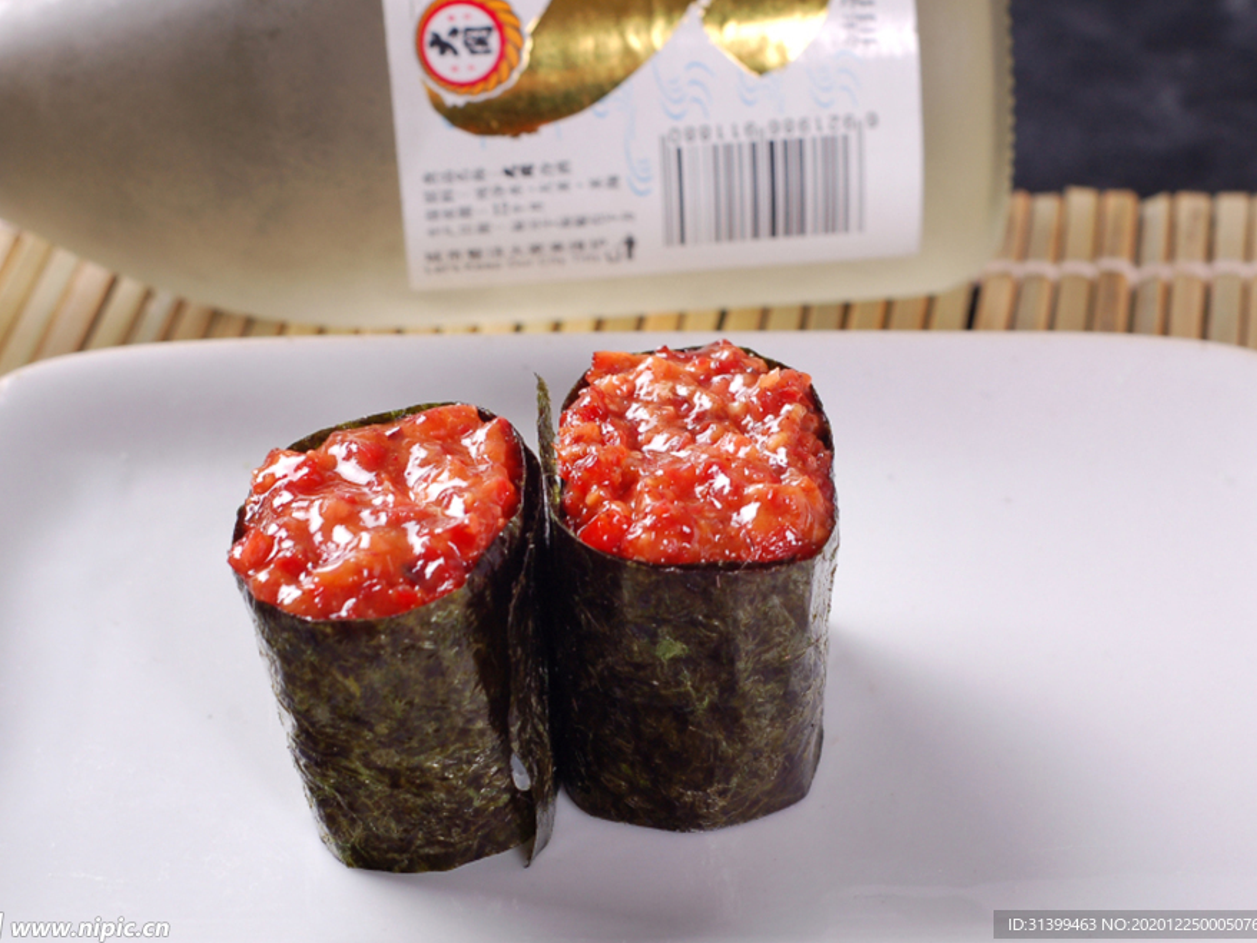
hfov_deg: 23.3
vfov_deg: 17.6
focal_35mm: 84
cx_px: 600
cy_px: 466
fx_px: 3051
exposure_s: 1/250
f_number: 6.3
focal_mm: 50
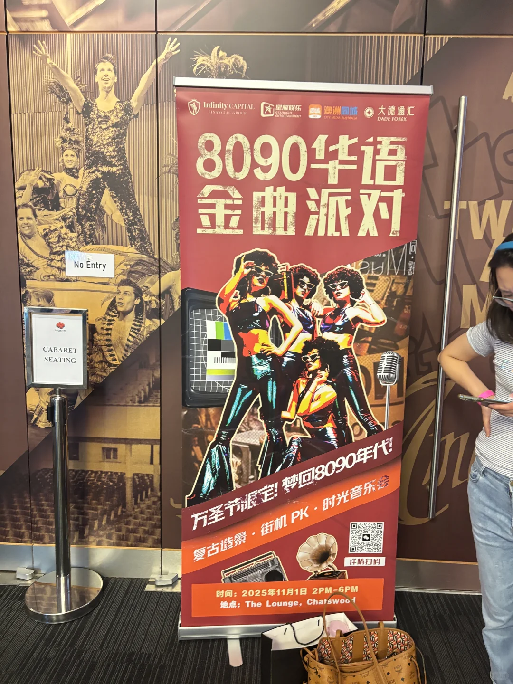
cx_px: 256
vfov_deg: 67.3
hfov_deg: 53.1
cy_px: 342
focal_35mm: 26
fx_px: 514
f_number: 1.6
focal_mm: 5.96
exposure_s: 1/25
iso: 500
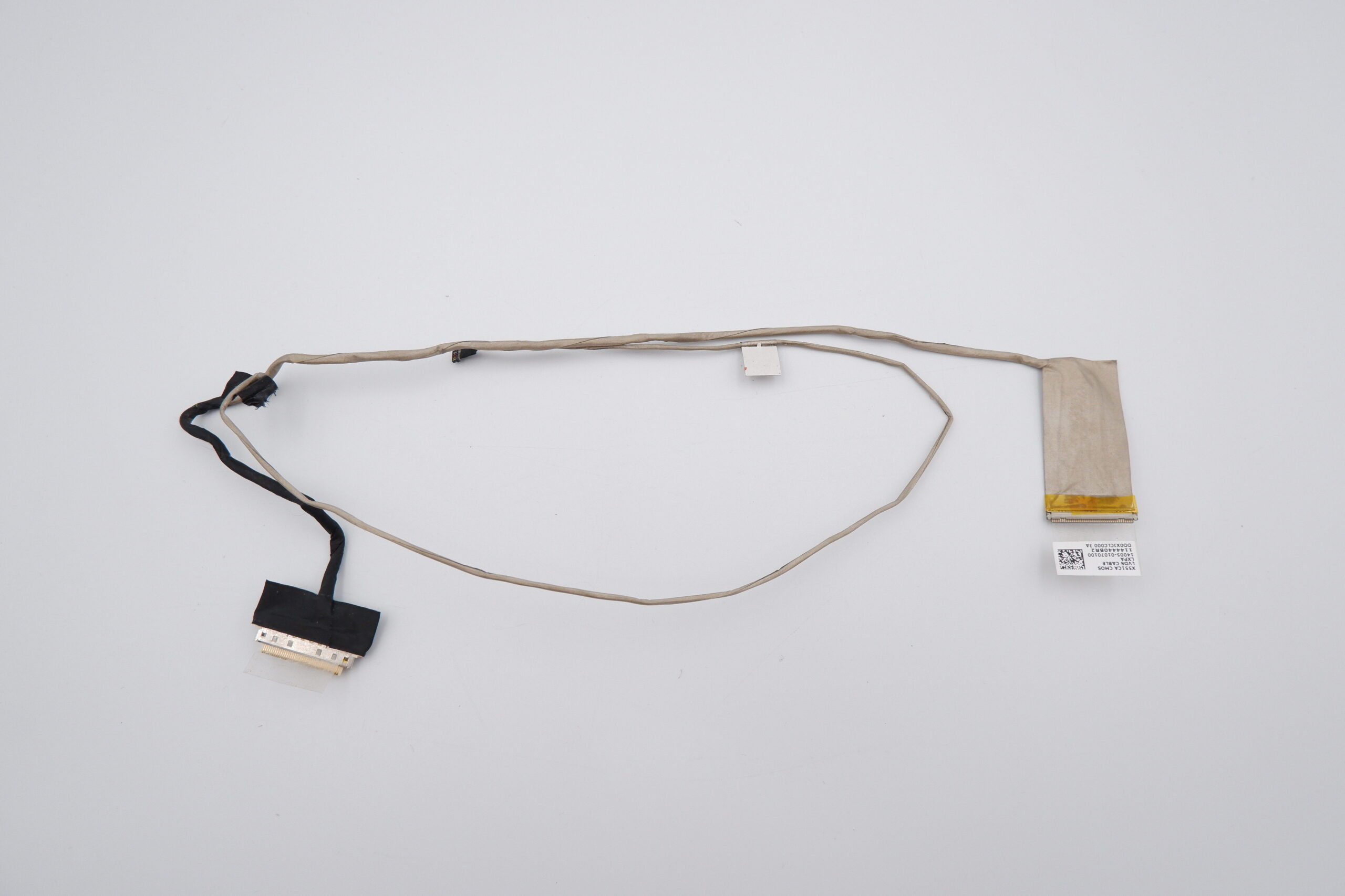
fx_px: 859
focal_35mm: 23
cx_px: 672
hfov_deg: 76.1
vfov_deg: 55.1
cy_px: 448
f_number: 6.4
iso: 1250
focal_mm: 15
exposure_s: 1/500
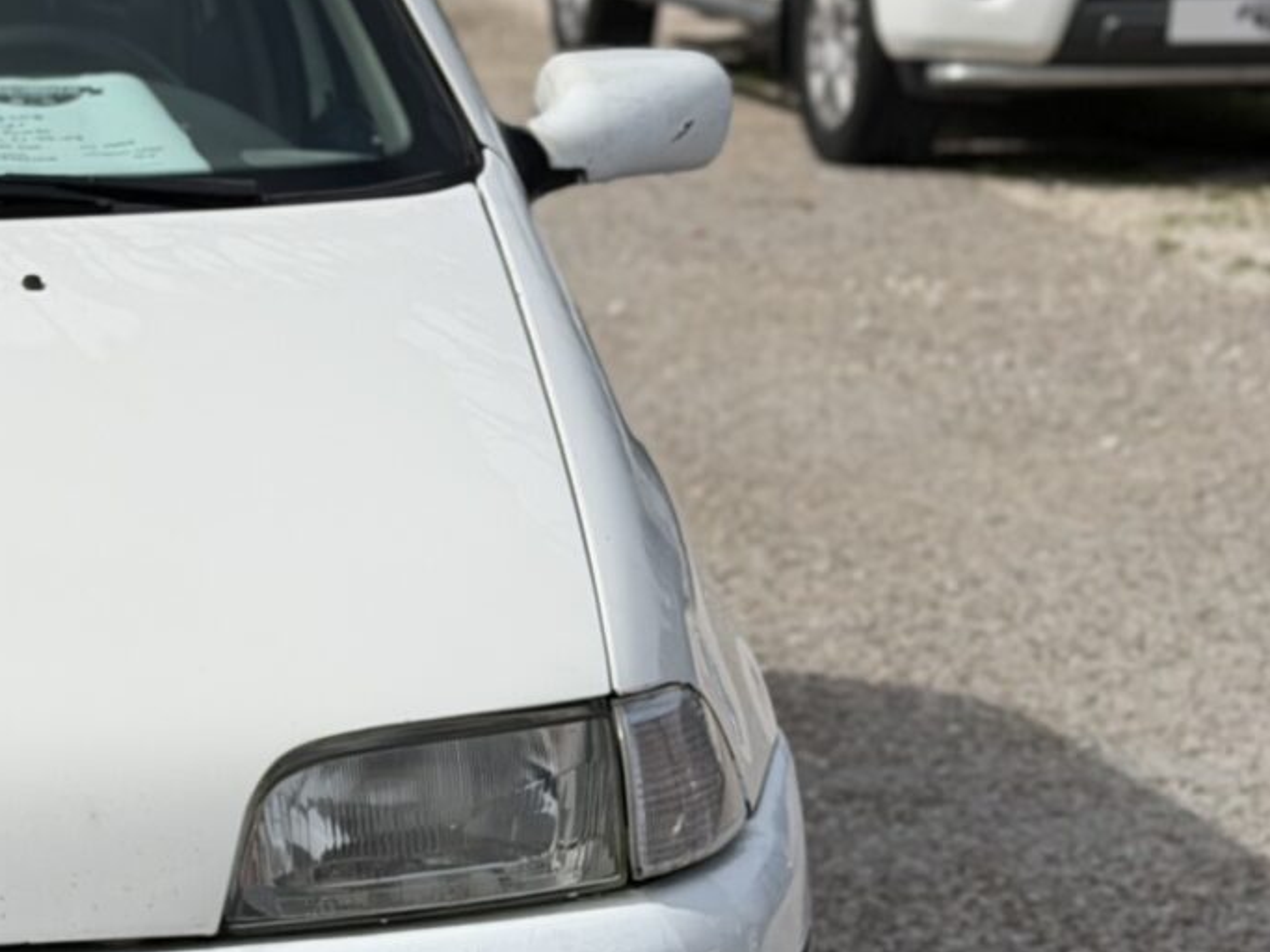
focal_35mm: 135
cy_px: 543
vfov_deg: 11.0
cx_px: -277
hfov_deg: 14.1
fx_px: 4952
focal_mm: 6.76
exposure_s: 1/20408
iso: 80
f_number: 1.78
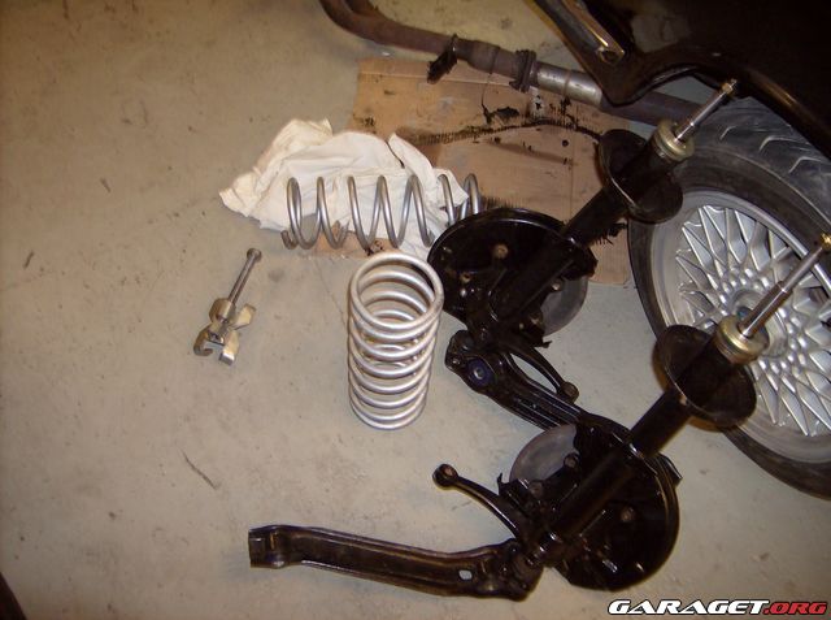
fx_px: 862
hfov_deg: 51.5
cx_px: 416
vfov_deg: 39.5
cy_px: 310
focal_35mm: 36
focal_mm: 6
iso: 200
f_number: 2.8
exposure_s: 1/60
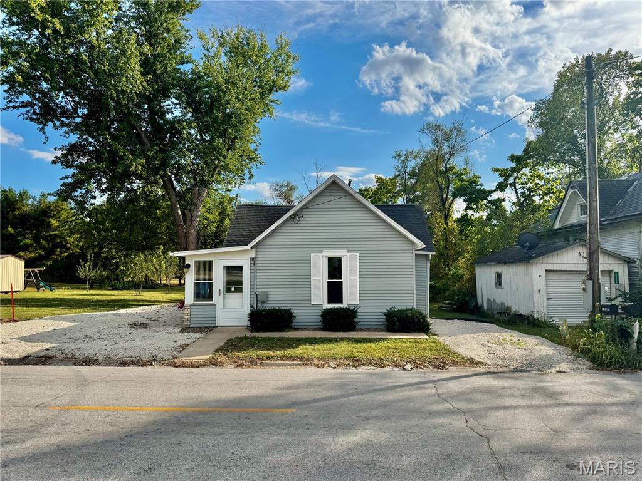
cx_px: 321
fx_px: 445
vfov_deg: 56.8
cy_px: 240
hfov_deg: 71.6
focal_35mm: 24
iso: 80
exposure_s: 1/4049
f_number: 1.78
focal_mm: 6.76
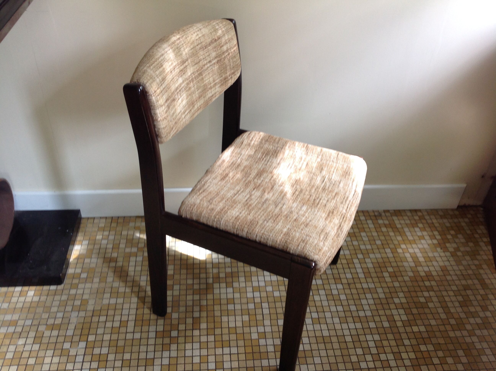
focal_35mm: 35
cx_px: 248
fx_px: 501
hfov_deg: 52.7
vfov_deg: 40.6
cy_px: 186
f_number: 2.4
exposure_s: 1/15
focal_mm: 4.28
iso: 64
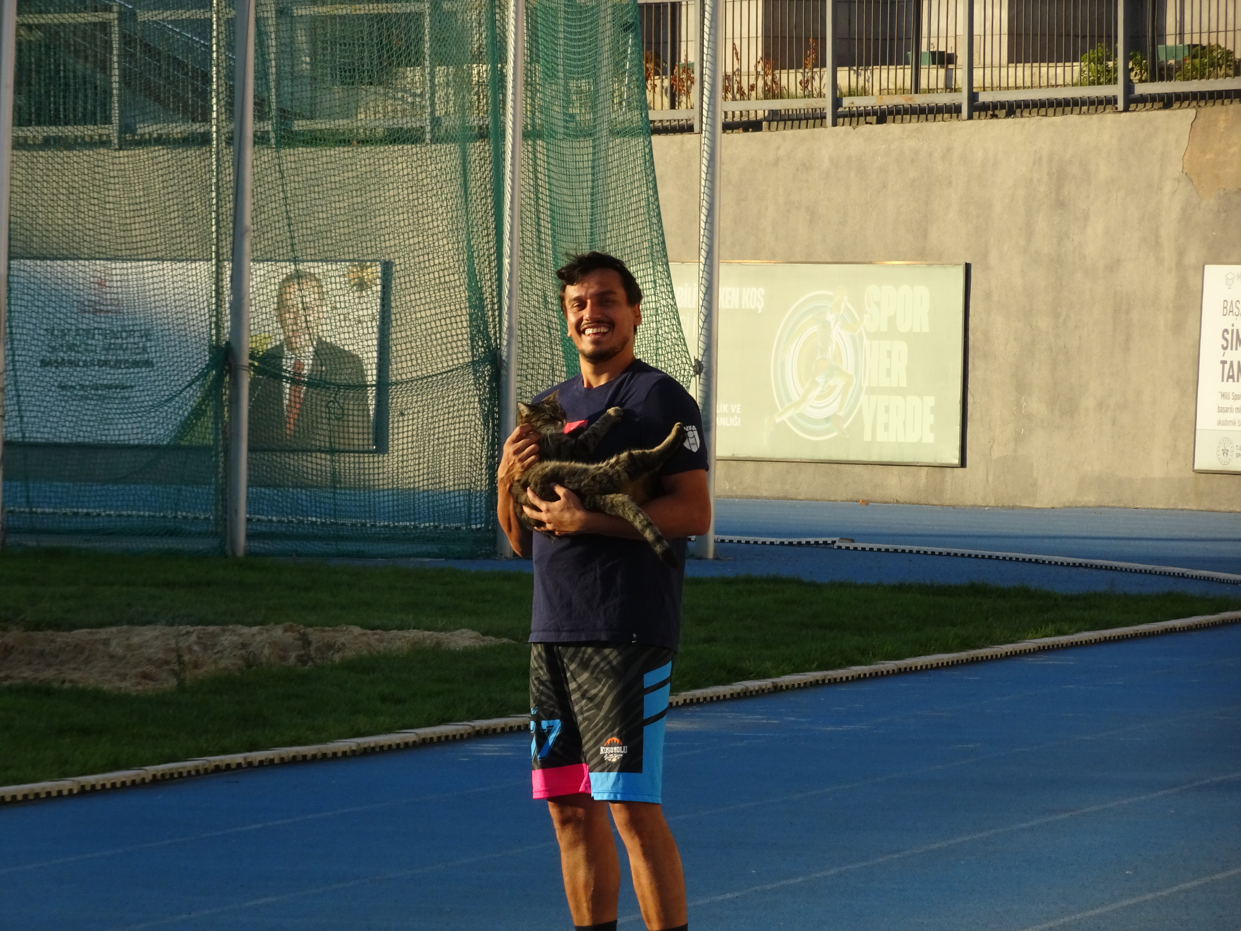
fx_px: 9715
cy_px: 466
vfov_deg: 5.5
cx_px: 620
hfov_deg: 7.3
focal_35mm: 271
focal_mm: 46.32
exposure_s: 1/250
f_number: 6.3
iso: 125
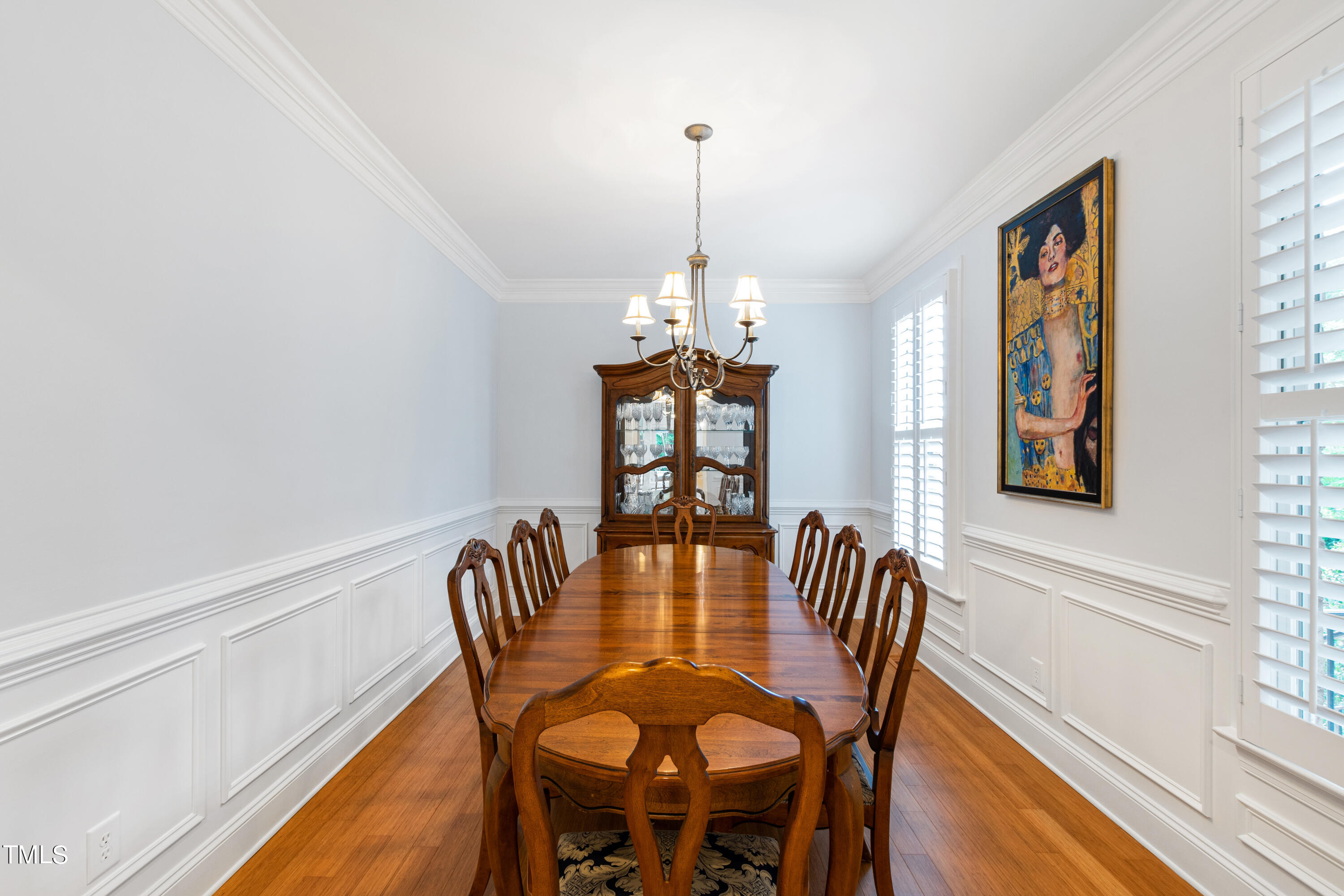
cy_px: 448
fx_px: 560
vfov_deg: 77.3
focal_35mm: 15
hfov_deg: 100.4
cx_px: 672
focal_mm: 10
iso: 100
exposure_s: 1/1.25
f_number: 8
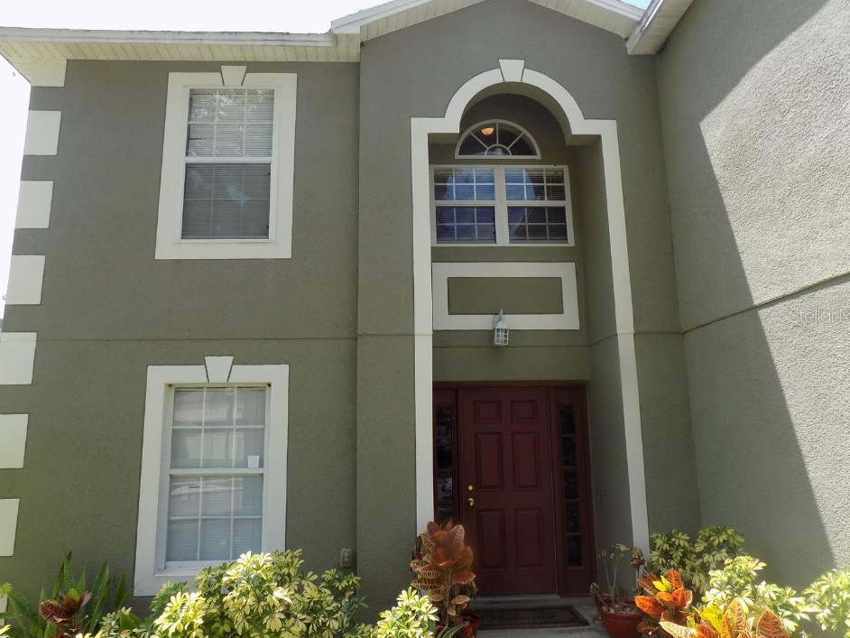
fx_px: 614
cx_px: 412
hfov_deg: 69.4
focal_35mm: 25
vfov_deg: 54.9
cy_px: 315
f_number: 3.1
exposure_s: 1/400
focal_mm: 4
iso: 80
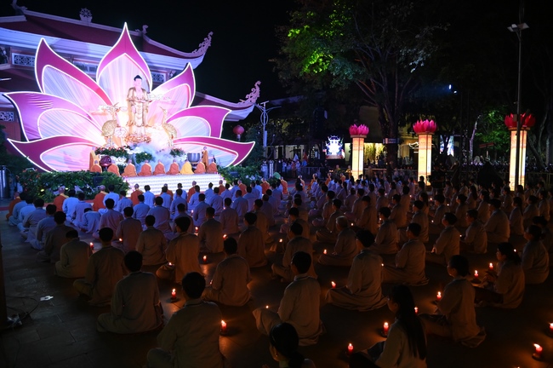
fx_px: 368
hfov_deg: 73.8
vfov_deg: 53.0
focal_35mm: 24
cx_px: 276
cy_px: 184
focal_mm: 24
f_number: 4
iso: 4000
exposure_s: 1/125
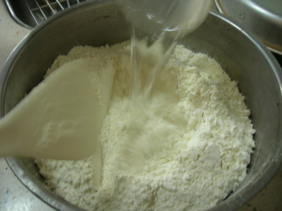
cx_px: 141
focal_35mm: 34
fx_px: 277
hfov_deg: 54.0
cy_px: 106
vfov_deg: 41.8
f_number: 2.9
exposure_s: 1/3.8
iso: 63
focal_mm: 5.7
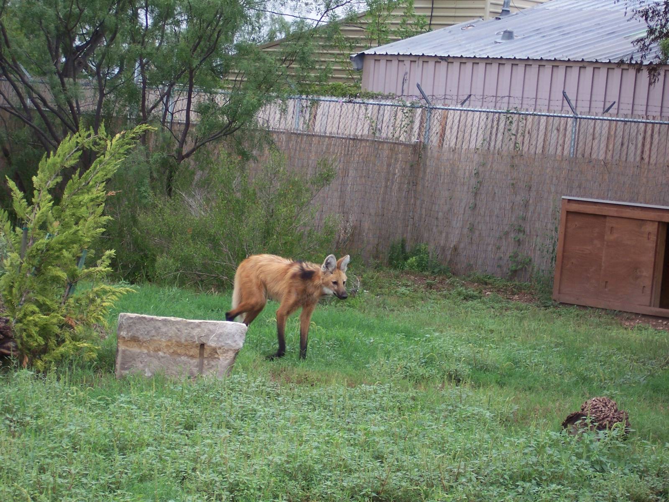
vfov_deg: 11.2
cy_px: 251
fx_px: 2551
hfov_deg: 14.9
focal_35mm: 132
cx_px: 334
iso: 80
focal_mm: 22
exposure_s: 1/125
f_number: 4.8
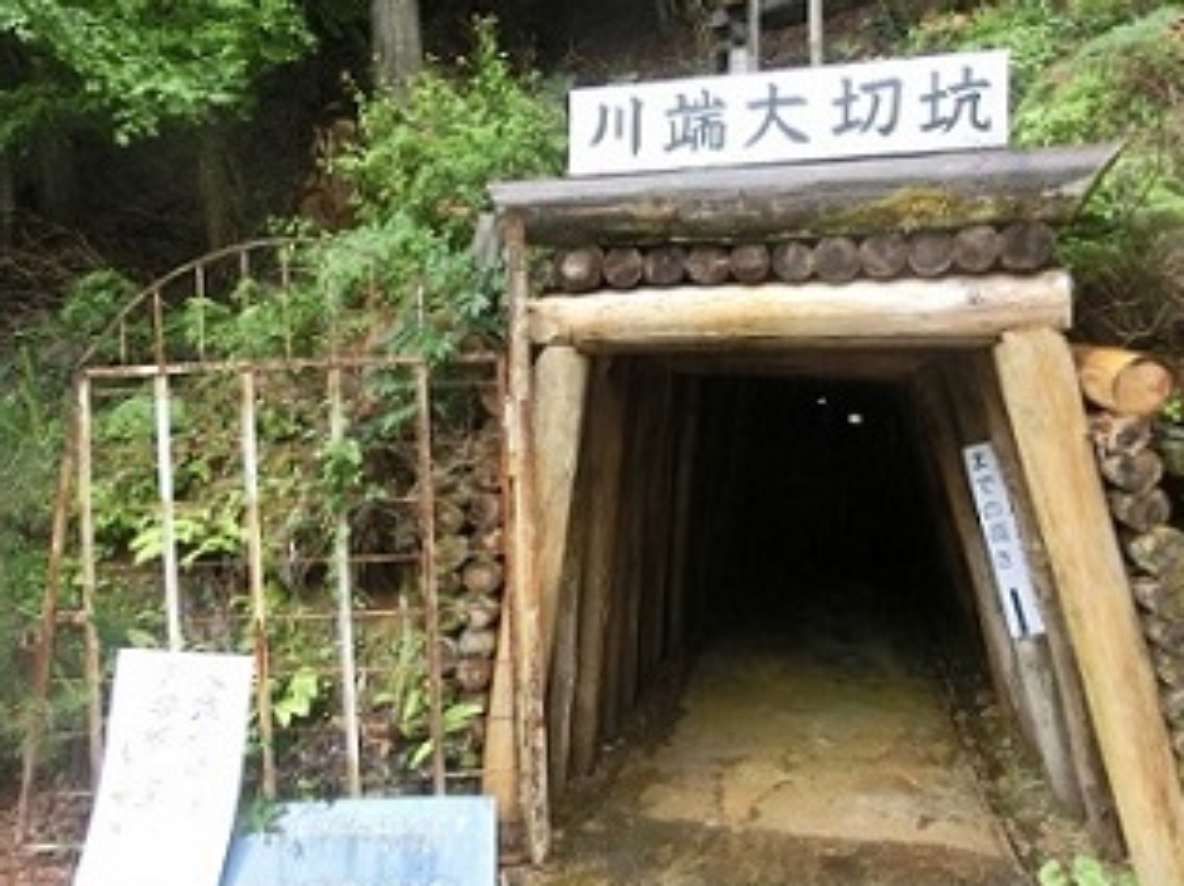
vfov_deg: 48.0
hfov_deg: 61.6
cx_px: 637
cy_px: 507
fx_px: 991
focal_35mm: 29
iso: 160
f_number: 3.5
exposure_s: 1/125
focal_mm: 4.5
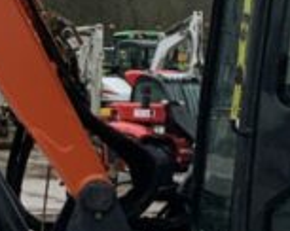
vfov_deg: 8.1
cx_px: 125
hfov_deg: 10.2
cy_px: 47
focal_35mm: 190
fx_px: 1629
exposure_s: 1/74
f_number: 1.8
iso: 64
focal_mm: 3
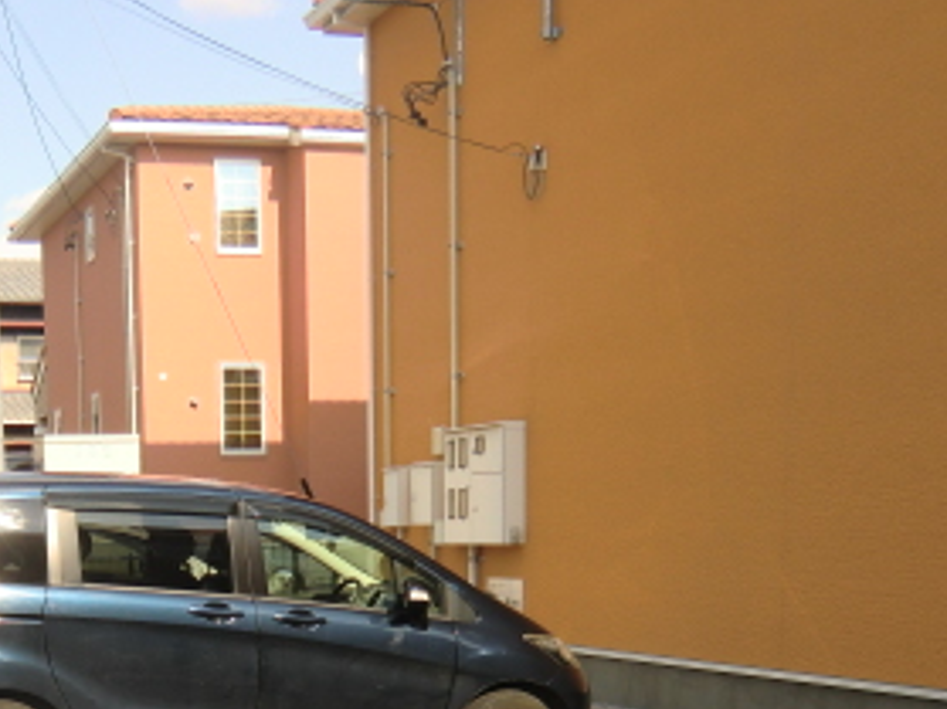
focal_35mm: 55
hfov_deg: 33.6
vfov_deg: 24.7
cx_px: 146
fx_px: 1504
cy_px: 787
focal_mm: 4.3
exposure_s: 1/400
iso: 64
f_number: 3.2
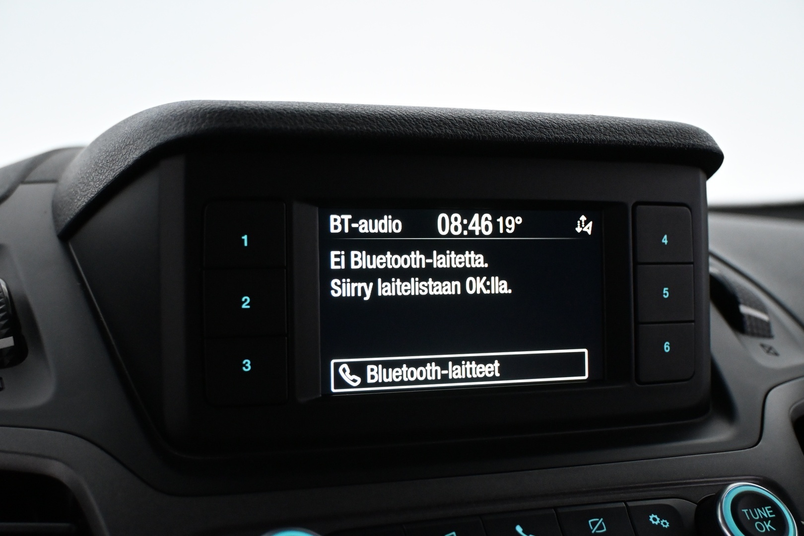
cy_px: 268
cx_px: 402
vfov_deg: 29.4
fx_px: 1022
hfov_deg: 43.0
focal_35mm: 46
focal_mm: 30.5
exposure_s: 1/60
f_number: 4.8
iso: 3600
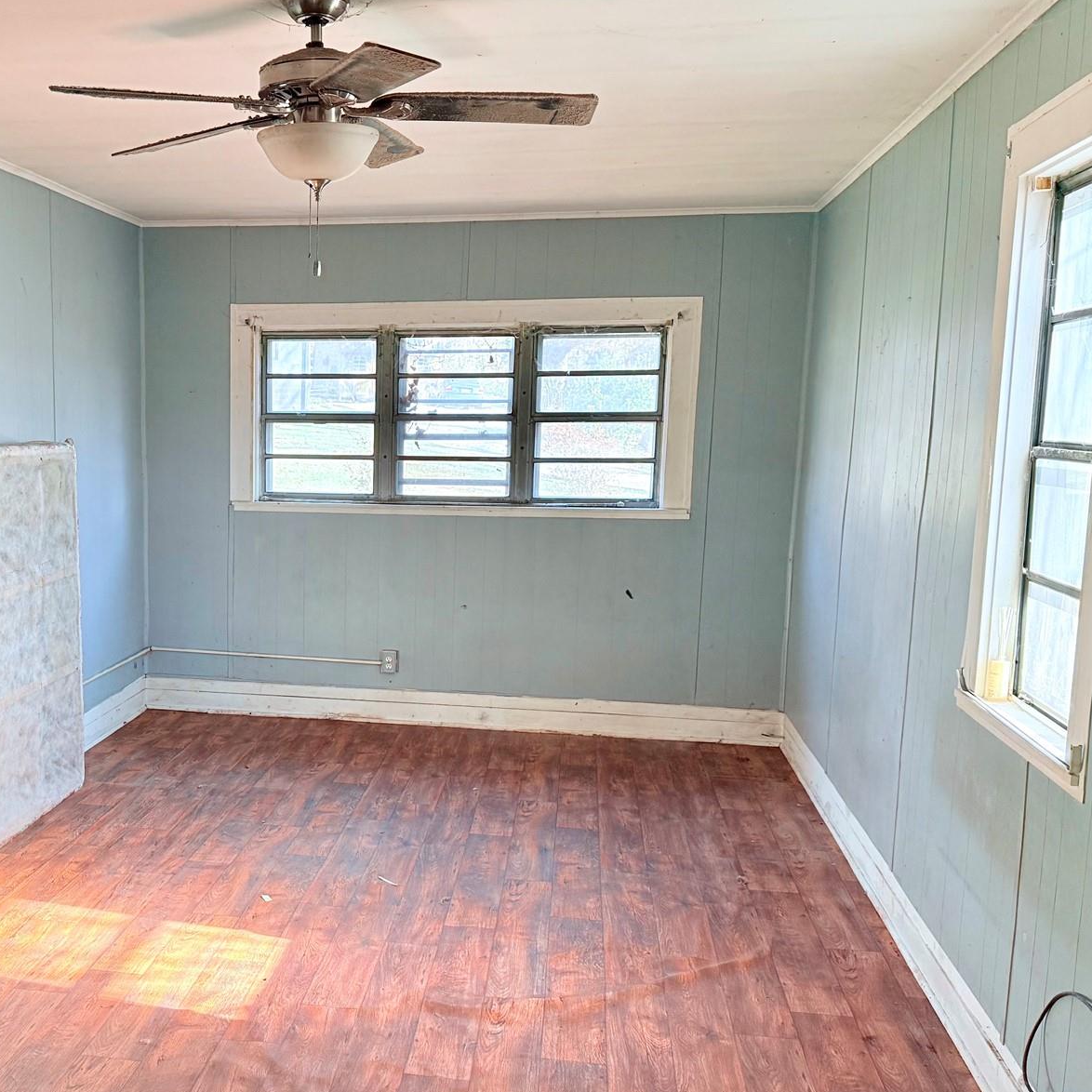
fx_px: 1321
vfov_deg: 44.9
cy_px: 607
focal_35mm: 37
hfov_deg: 43.6
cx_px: 288
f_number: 1.78
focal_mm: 6.76
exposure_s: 1/188
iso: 200
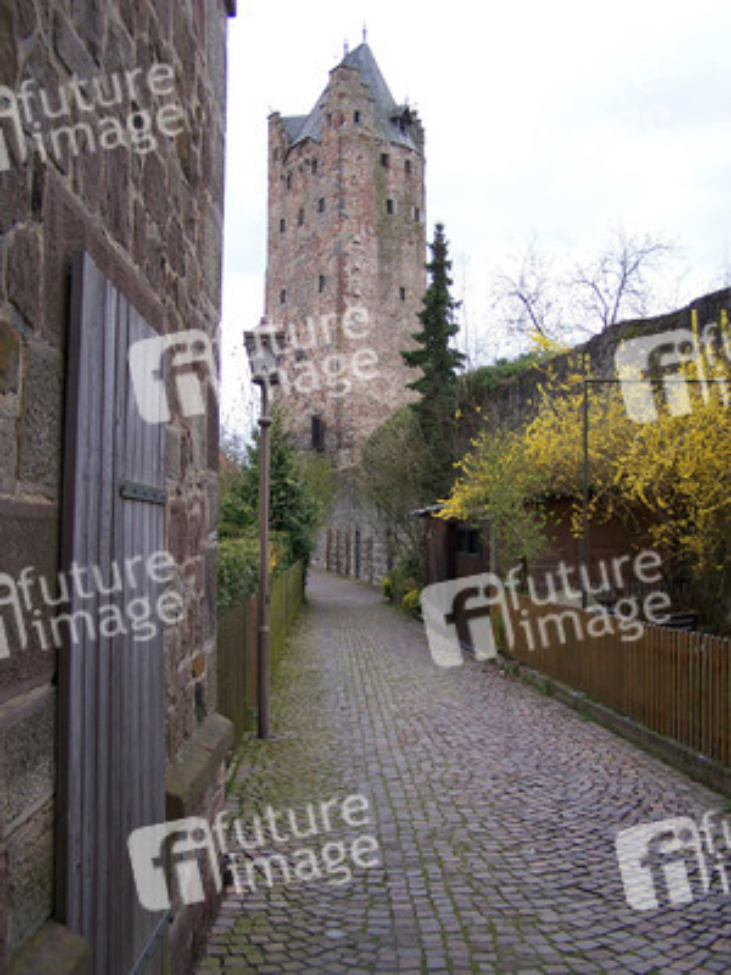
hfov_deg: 37.7
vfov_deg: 49.0
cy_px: 488
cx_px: 366
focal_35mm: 38
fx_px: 1070
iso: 80
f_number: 2.8
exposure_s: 1/200
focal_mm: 6.3
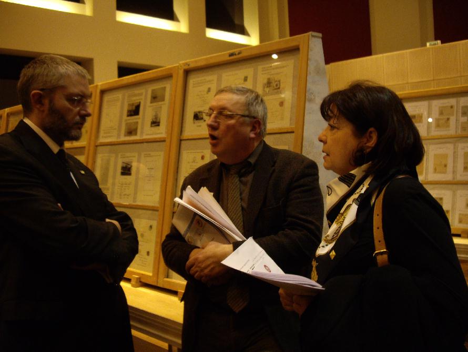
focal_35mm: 38
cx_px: 234
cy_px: 176
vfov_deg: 37.7
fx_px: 514
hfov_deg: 49.0
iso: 400
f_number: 2.8
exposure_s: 1/30
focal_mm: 7.9
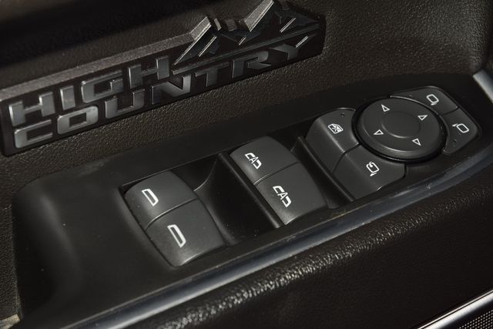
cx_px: 246
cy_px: 164
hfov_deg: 19.5
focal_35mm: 105
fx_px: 1438
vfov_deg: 13.0
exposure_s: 1/125
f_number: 8
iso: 100
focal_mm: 70
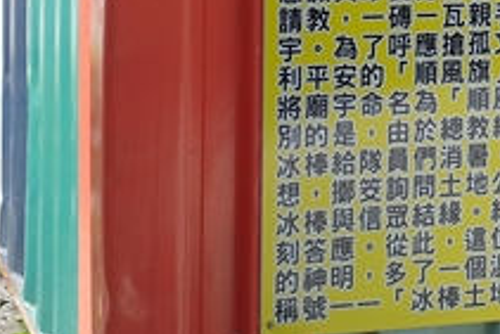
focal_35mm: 149
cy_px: -173
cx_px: 600
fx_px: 2071
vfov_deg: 9.0
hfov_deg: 13.4
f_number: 5.6
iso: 100
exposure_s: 1/180
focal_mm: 23
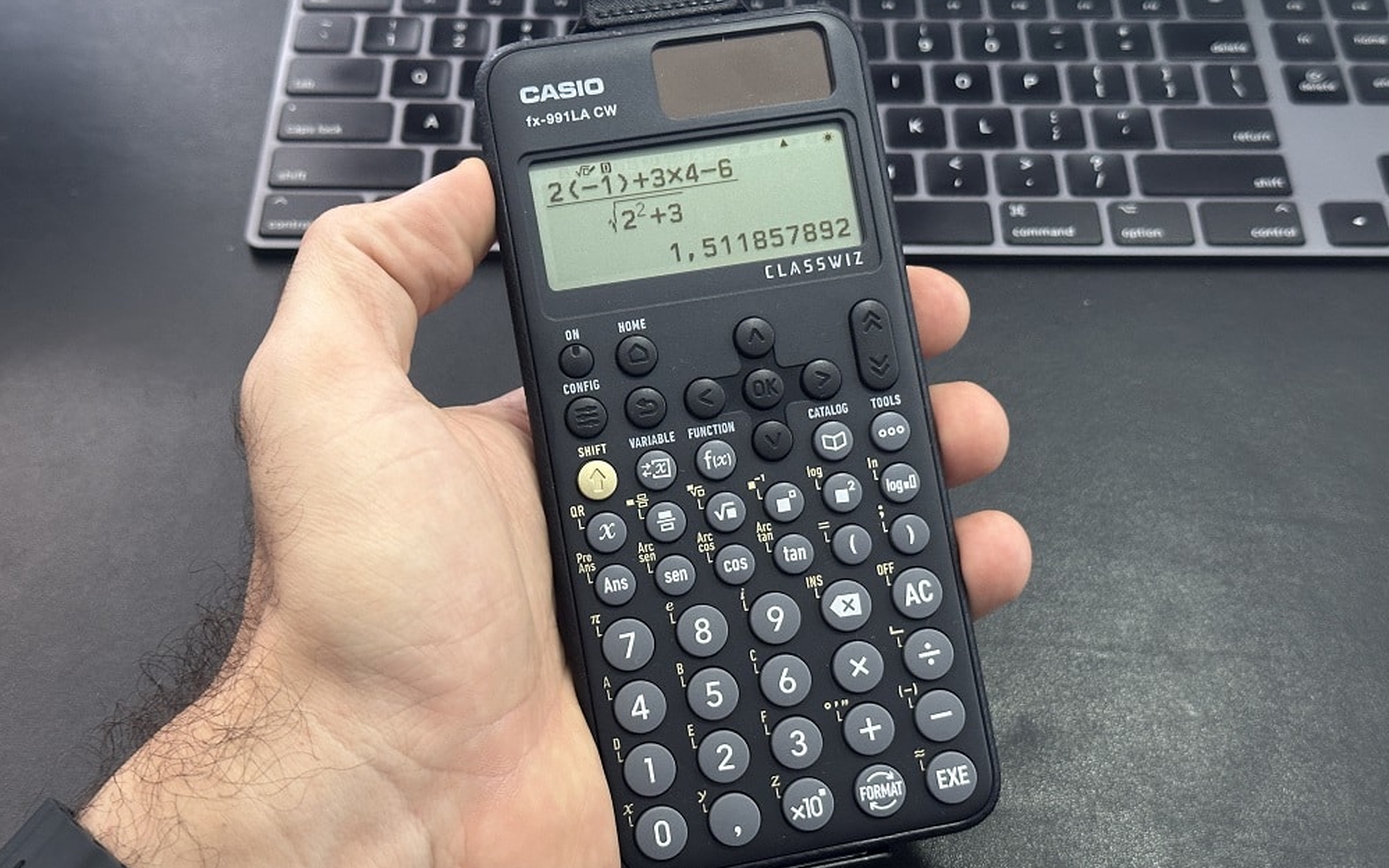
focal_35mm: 51
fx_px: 1931
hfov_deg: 39.6
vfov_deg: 25.3
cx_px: 694
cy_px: 465
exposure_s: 1/40
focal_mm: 6.86
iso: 320
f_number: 1.78
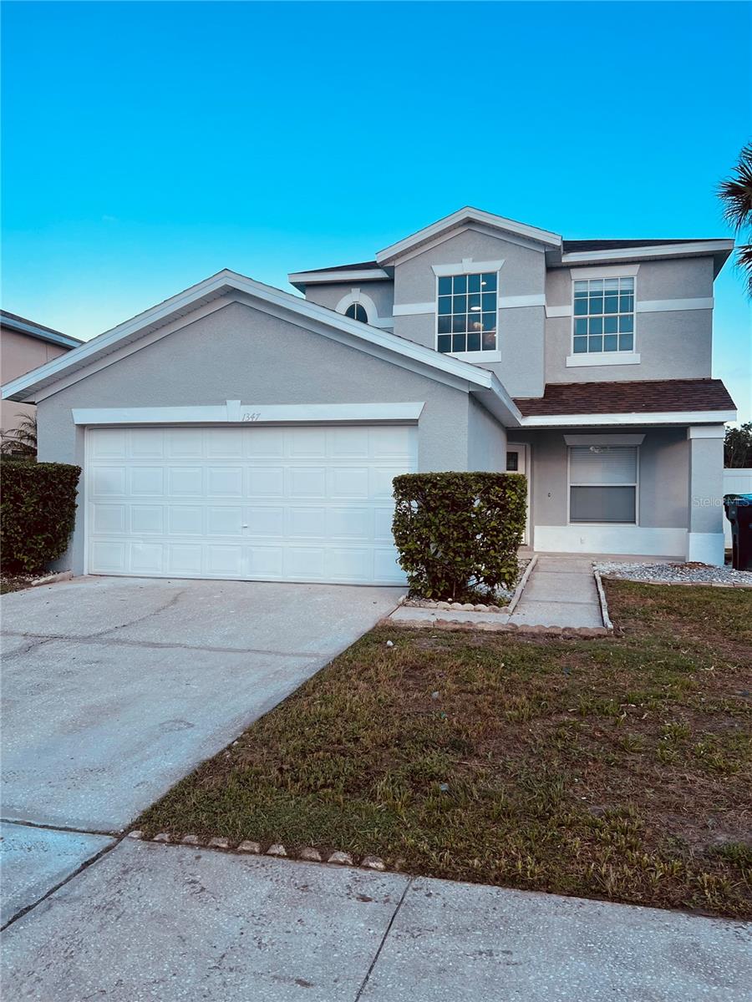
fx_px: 753
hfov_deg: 53.1
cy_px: 501
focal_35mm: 26
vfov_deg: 67.3
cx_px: 376
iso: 50
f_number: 1.5
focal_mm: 5.7
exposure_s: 1/1183
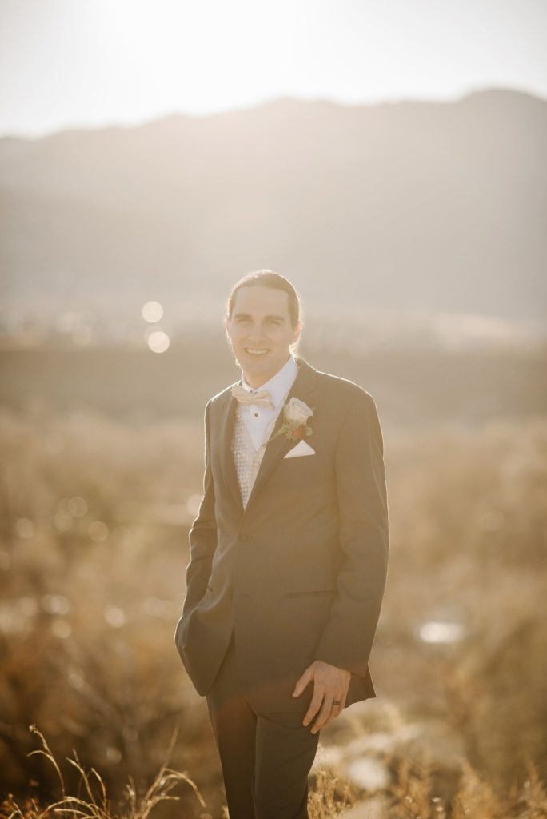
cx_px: 274
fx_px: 1935
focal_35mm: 85
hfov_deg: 16.1
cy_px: 410
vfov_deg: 23.9
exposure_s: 1/4000
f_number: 1.8
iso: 200
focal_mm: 85
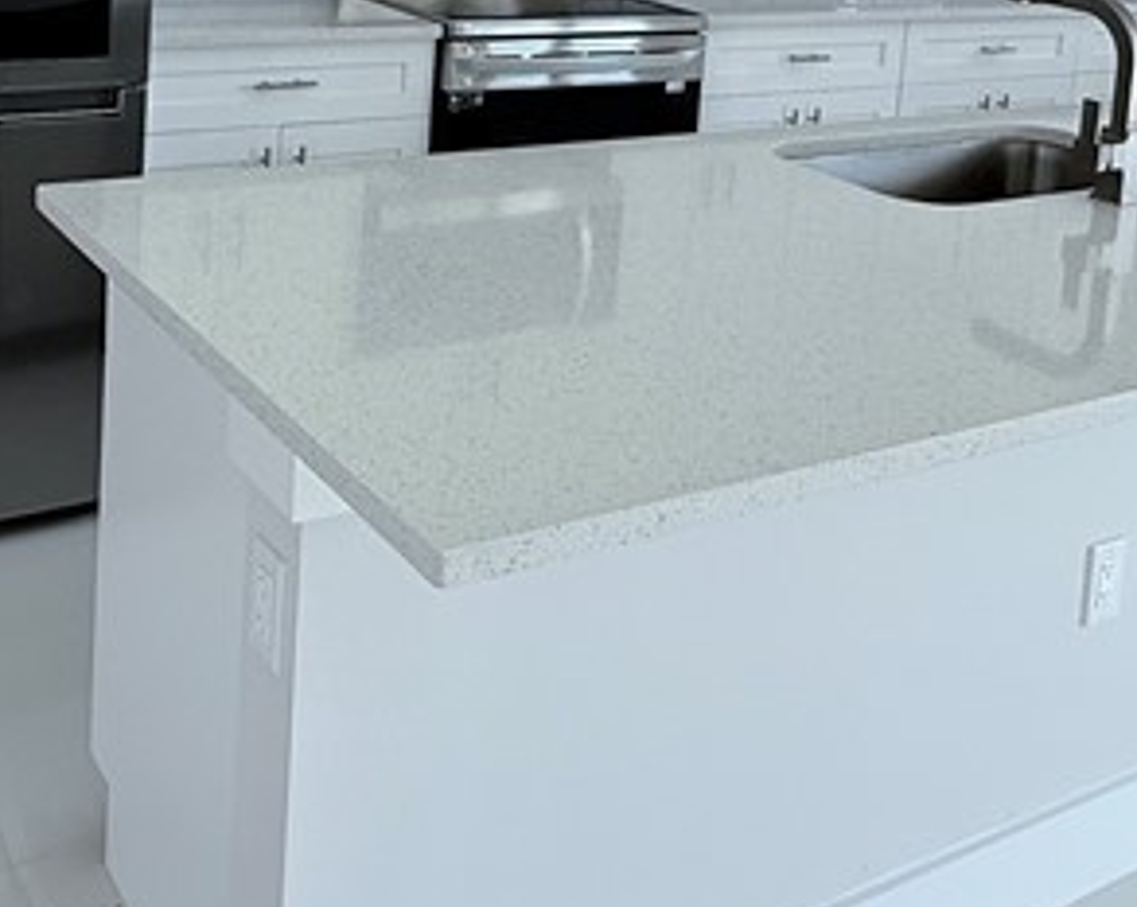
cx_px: 557
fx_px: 1614
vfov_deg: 29.0
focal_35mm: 48
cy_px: -39
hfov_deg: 38.8
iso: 80
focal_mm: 2.22
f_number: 2.2
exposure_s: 1/120
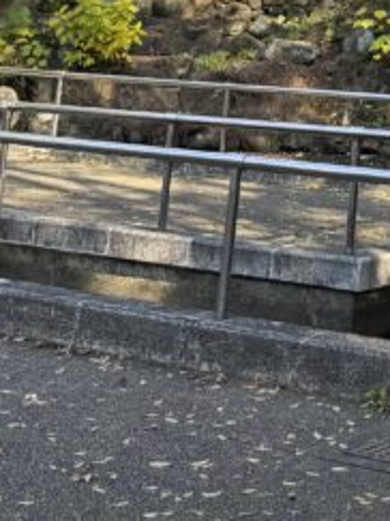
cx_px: 538
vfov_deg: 17.0
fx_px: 1519
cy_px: -332
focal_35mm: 101
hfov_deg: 13.9
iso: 80
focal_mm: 6.76
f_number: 1.78
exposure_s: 1/665
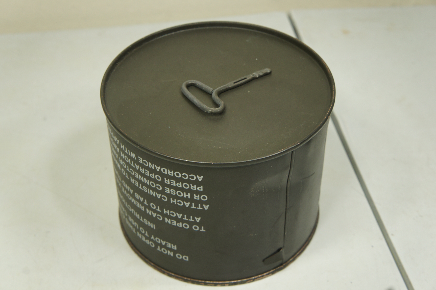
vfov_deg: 25.0
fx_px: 653
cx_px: 218
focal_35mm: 54
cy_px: 145
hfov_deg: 36.9
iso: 250
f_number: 8
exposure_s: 1/250
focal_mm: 36
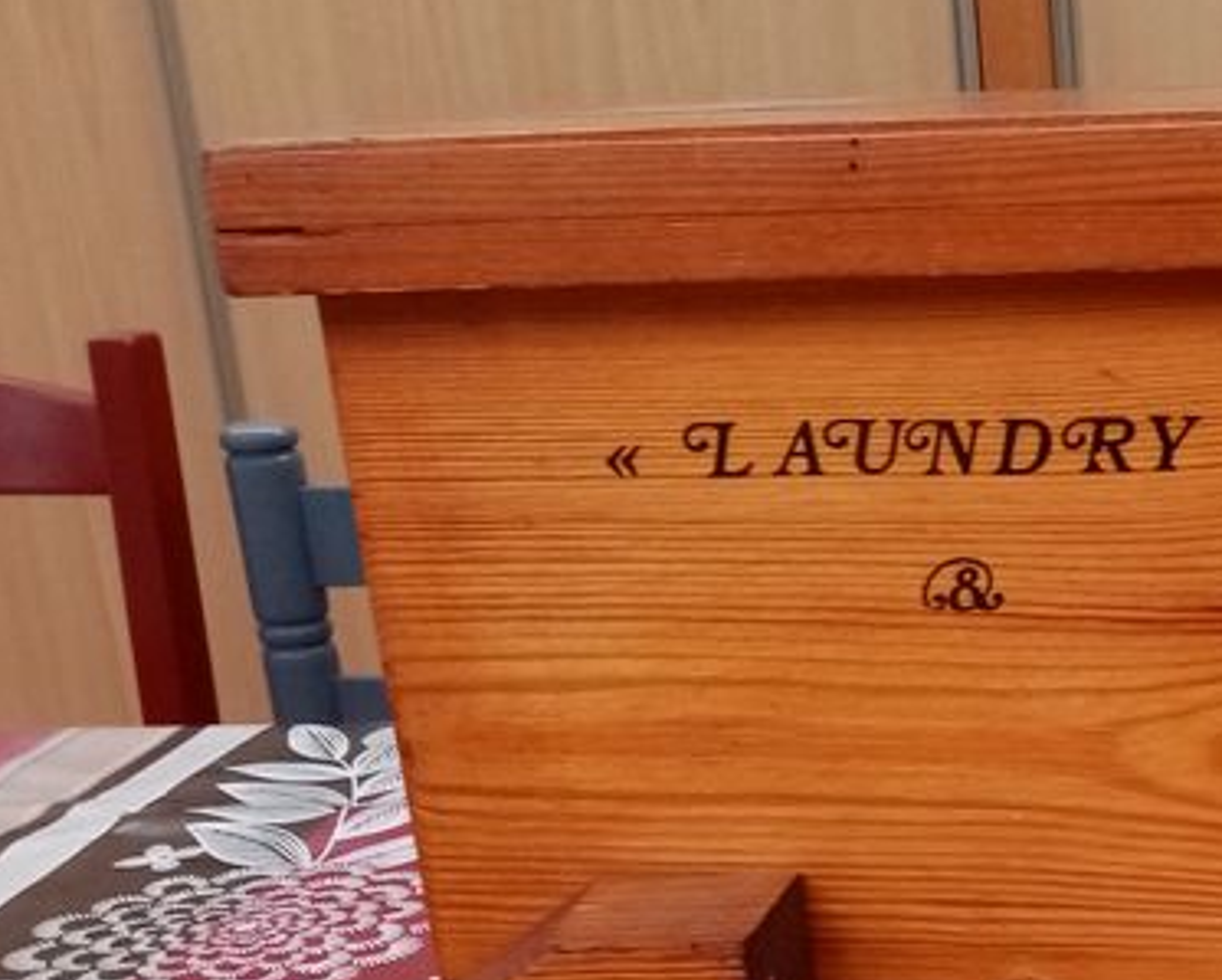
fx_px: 2461
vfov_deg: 21.5
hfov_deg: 25.7
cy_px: 1052
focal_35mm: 68
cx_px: 1360
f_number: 1.8
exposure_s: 1/33.3
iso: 237
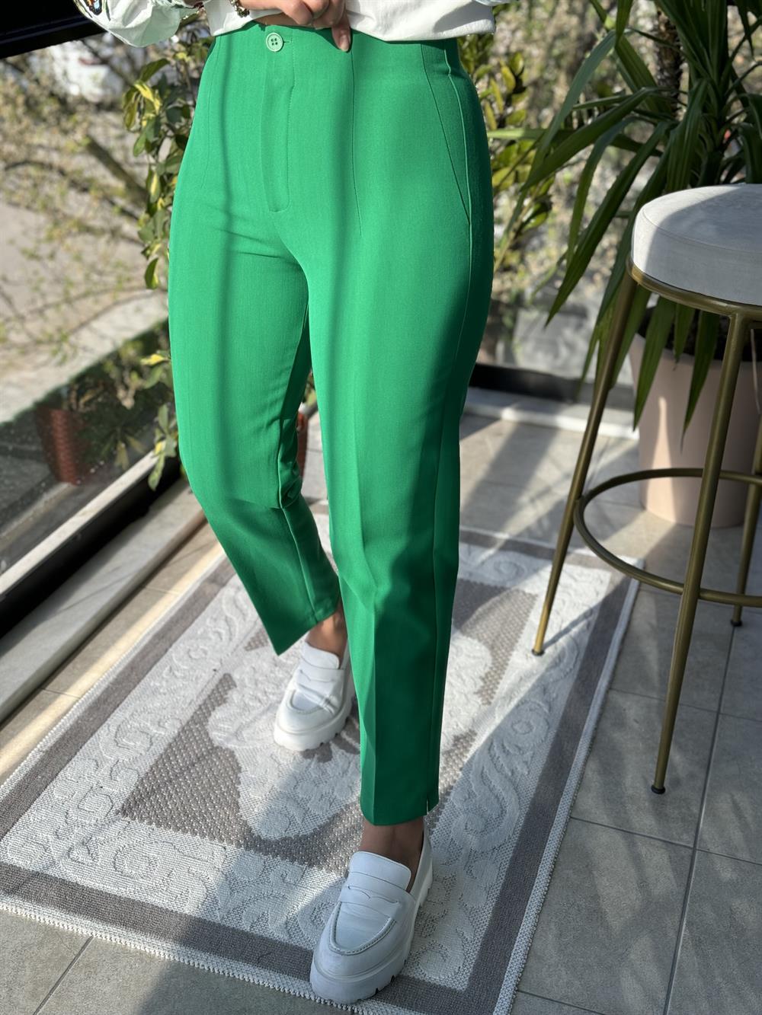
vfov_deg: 39.7
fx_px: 1409
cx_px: 381
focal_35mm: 48
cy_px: 508
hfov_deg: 30.3
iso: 64
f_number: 1.78
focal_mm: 6.86
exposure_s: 1/499
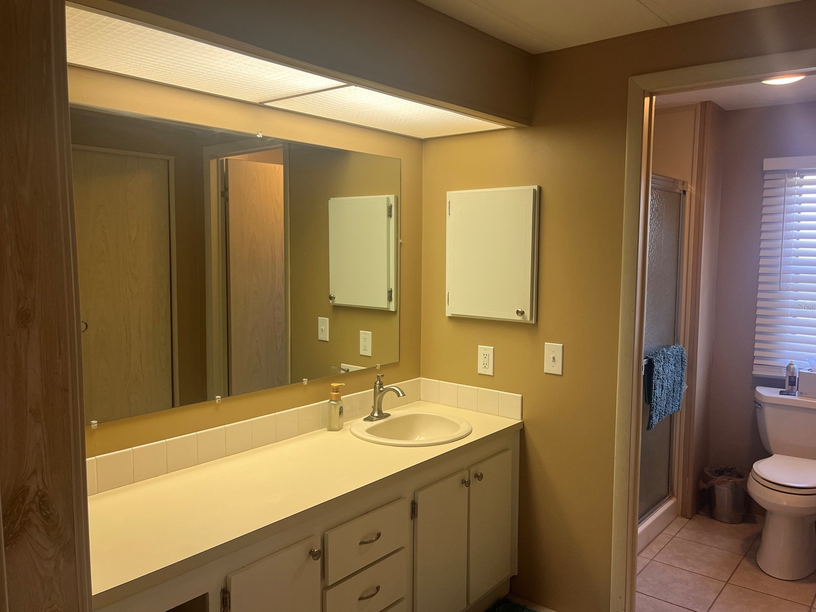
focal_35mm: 27
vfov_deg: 51.4
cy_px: 307
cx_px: 423
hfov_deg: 65.3
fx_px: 637
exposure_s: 1/60
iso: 80
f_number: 1.6
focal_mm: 5.1
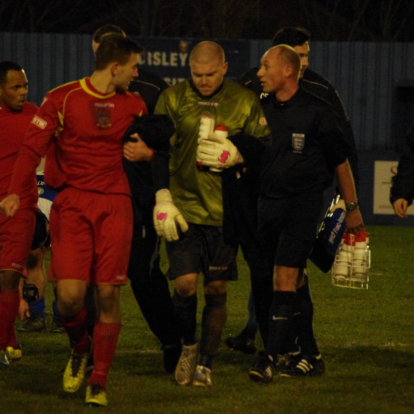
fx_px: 4952
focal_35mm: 366
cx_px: 207
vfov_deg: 4.8
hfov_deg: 4.8
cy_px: 207
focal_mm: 190
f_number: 4.5
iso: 6400
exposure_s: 1/400
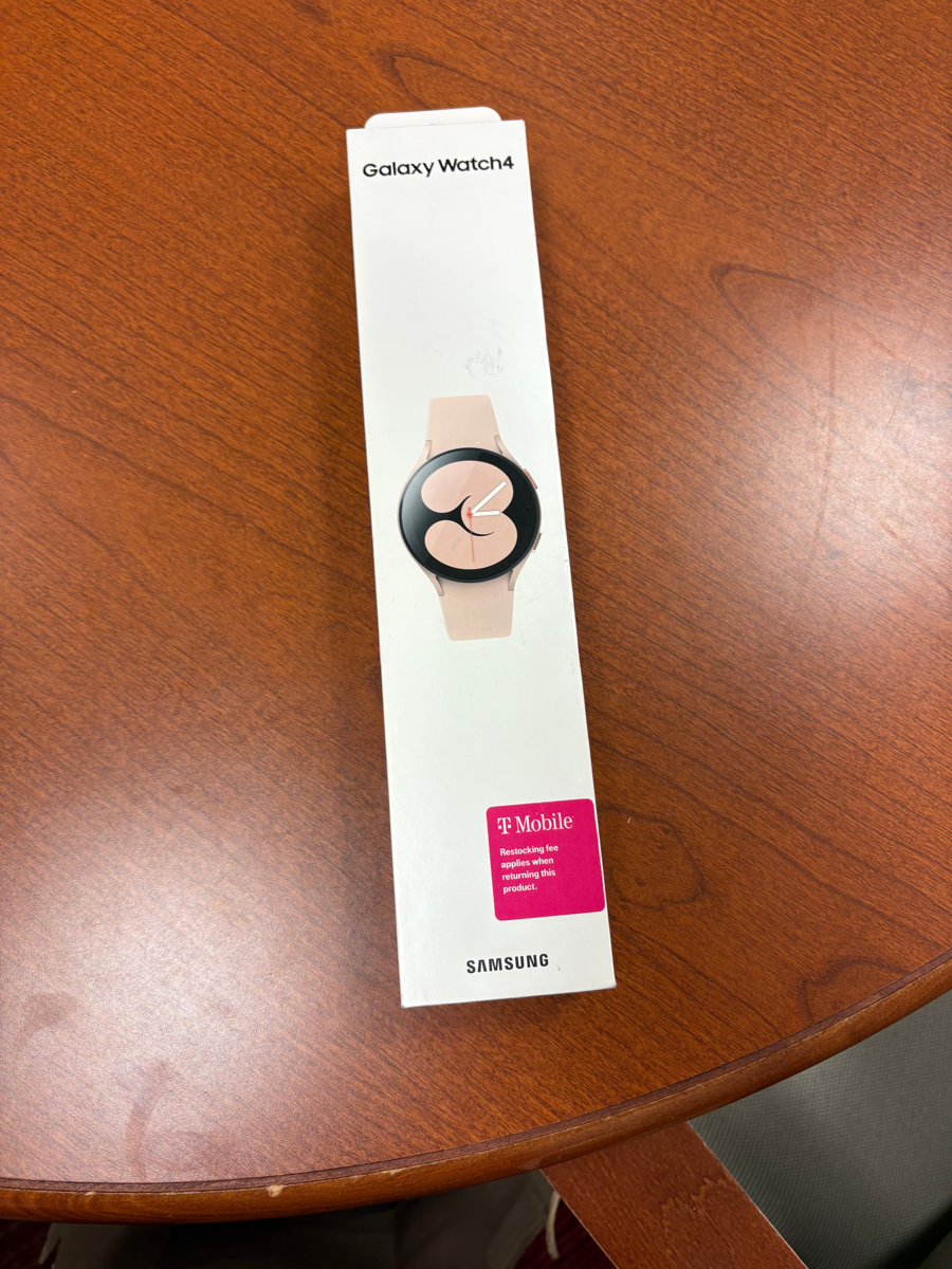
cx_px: 476
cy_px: 634
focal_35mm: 26
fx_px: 953
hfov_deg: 53.1
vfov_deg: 67.3
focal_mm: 5.96
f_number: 1.6
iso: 80
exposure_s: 1/60
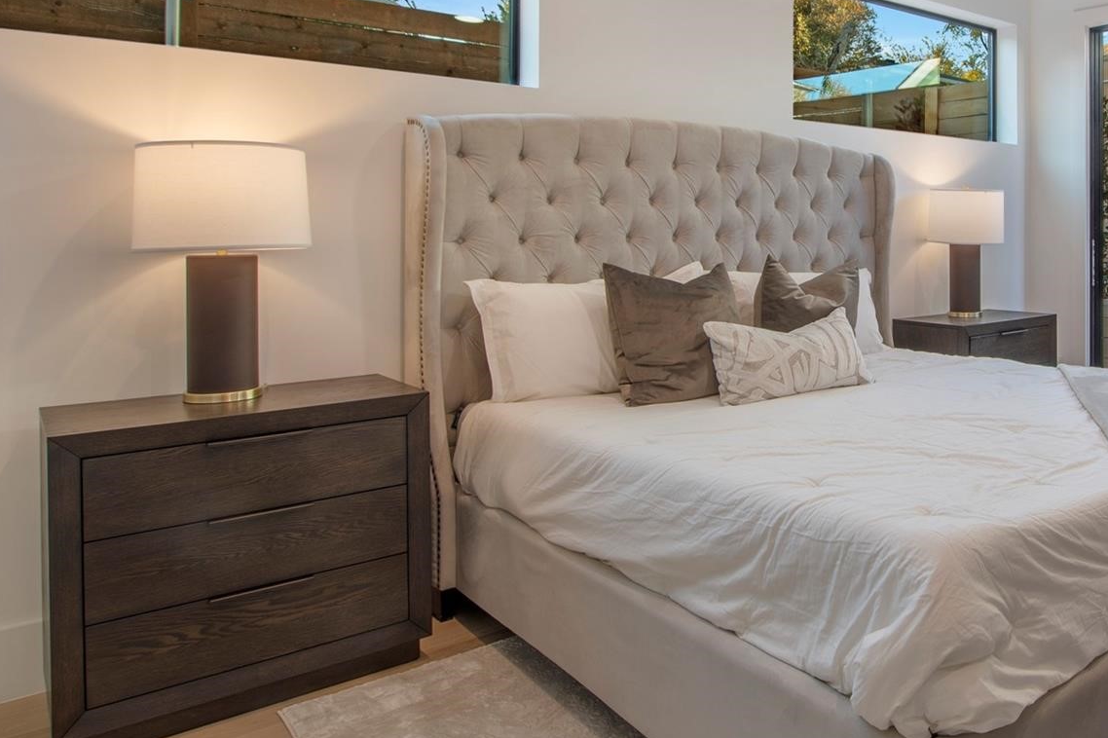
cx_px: 868
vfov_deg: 47.0
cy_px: 238
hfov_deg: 62.4
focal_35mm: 27
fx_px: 831
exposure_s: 1/30
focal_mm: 10
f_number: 7.1
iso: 100
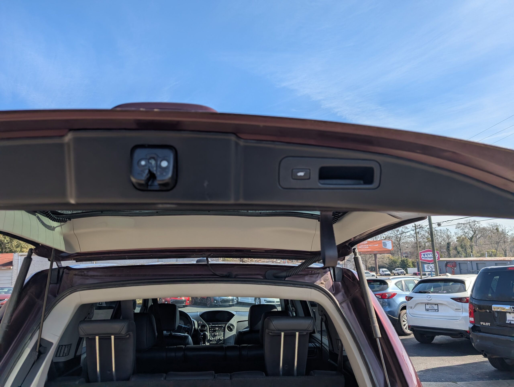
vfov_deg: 56.9
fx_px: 357
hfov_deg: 71.5
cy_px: 194
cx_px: 257
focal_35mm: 24
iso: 21
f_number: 1.68
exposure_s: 1/934
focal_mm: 6.9
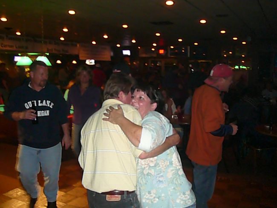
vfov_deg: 40.7
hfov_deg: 52.6
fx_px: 280
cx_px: 138
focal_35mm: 35
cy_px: 104
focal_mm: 5.2
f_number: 2.8
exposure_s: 1/30
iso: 800
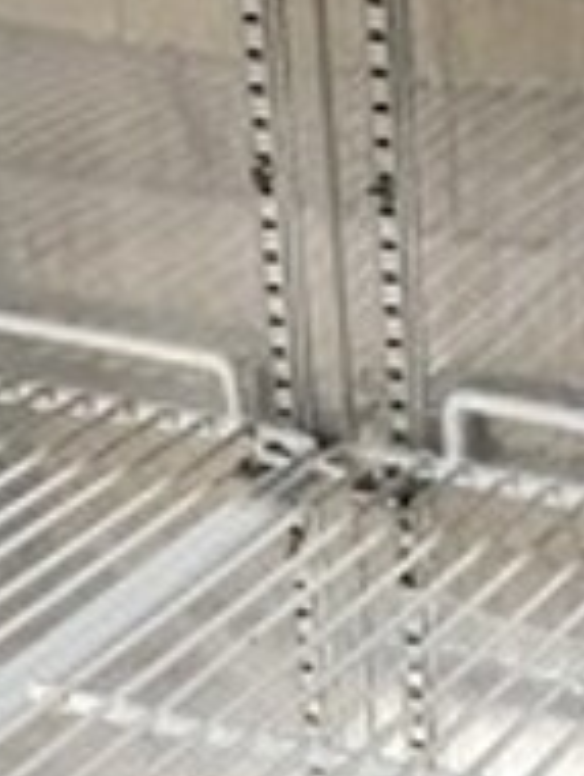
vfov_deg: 16.4
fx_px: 2491
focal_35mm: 111
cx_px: 658
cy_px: 1101
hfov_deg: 13.1
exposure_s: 1/60
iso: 500
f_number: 1.8
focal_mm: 4.25
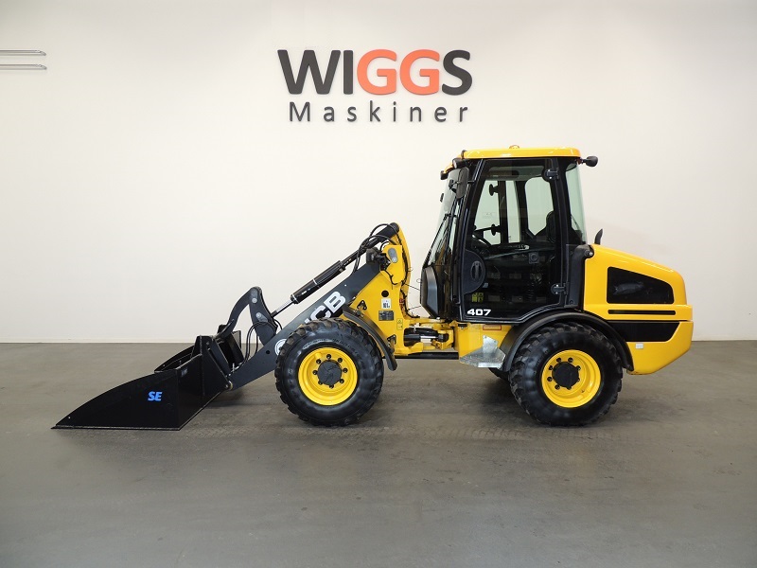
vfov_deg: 56.8
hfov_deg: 71.6
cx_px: 378
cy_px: 284
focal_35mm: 24
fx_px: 525
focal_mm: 4.3
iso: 125
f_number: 3
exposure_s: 1/30
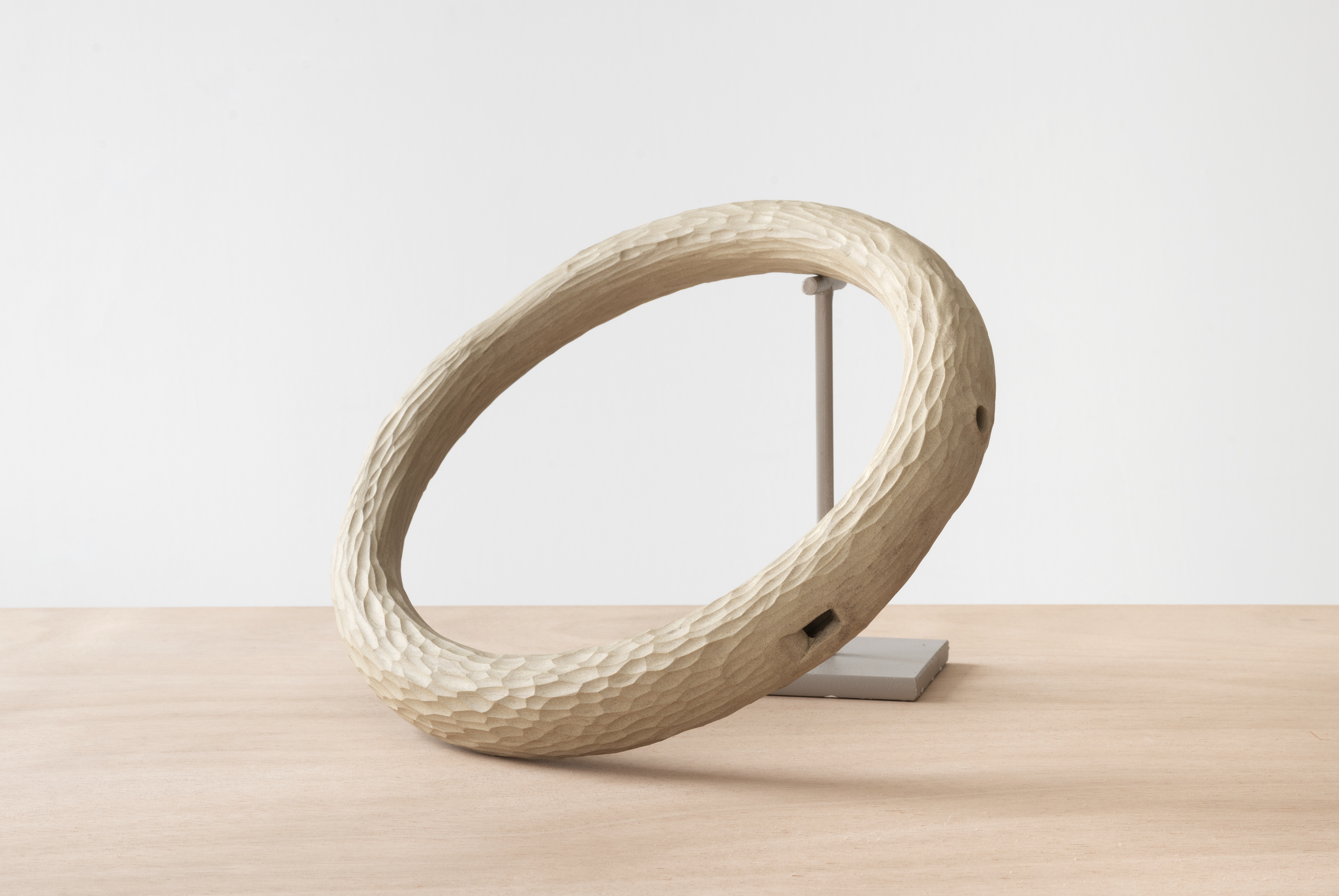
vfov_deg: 25.6
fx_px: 1974
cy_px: 448
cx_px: 670
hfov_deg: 37.5
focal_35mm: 53
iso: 64
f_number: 16
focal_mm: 53
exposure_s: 1
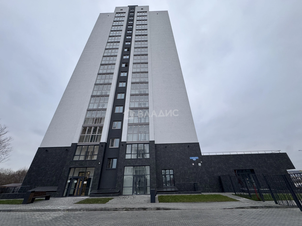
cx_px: 151
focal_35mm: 14
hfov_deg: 102.1
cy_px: 113
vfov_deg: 85.7
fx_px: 122
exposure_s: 1/99
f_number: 2.2
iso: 125
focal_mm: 2.22
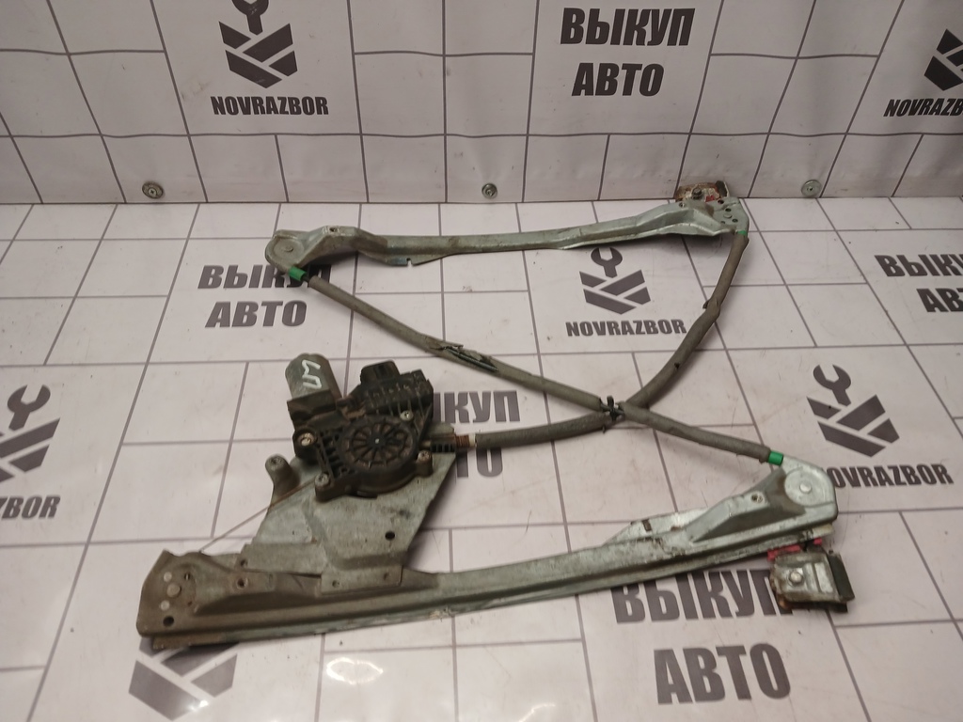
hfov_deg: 65.3
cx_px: 482
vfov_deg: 51.4
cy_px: 361
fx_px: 751
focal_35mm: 27
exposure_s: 1/50
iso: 125
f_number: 1.8
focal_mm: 4
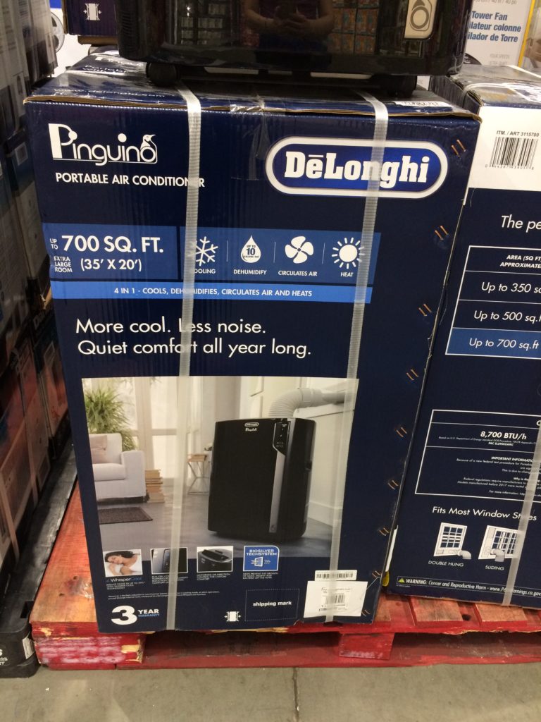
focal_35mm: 29
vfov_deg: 61.7
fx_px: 604
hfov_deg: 48.2
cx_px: 270
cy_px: 361
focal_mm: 4.15
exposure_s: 1/30
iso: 160
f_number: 2.2
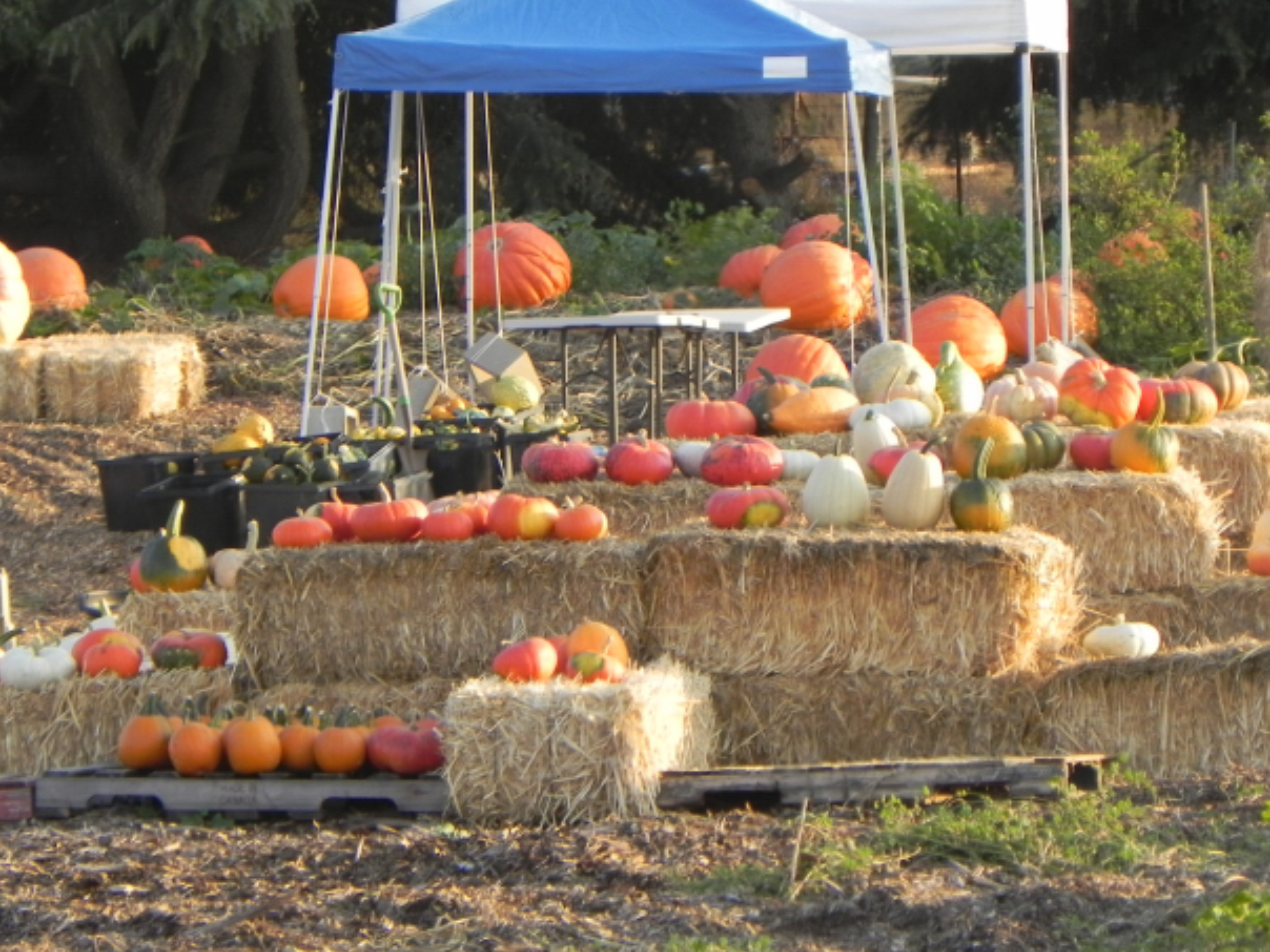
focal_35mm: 351
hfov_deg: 5.6
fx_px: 12878
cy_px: 457
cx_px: 684
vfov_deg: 4.2
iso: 160
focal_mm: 51.8
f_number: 4.5
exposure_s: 1/188
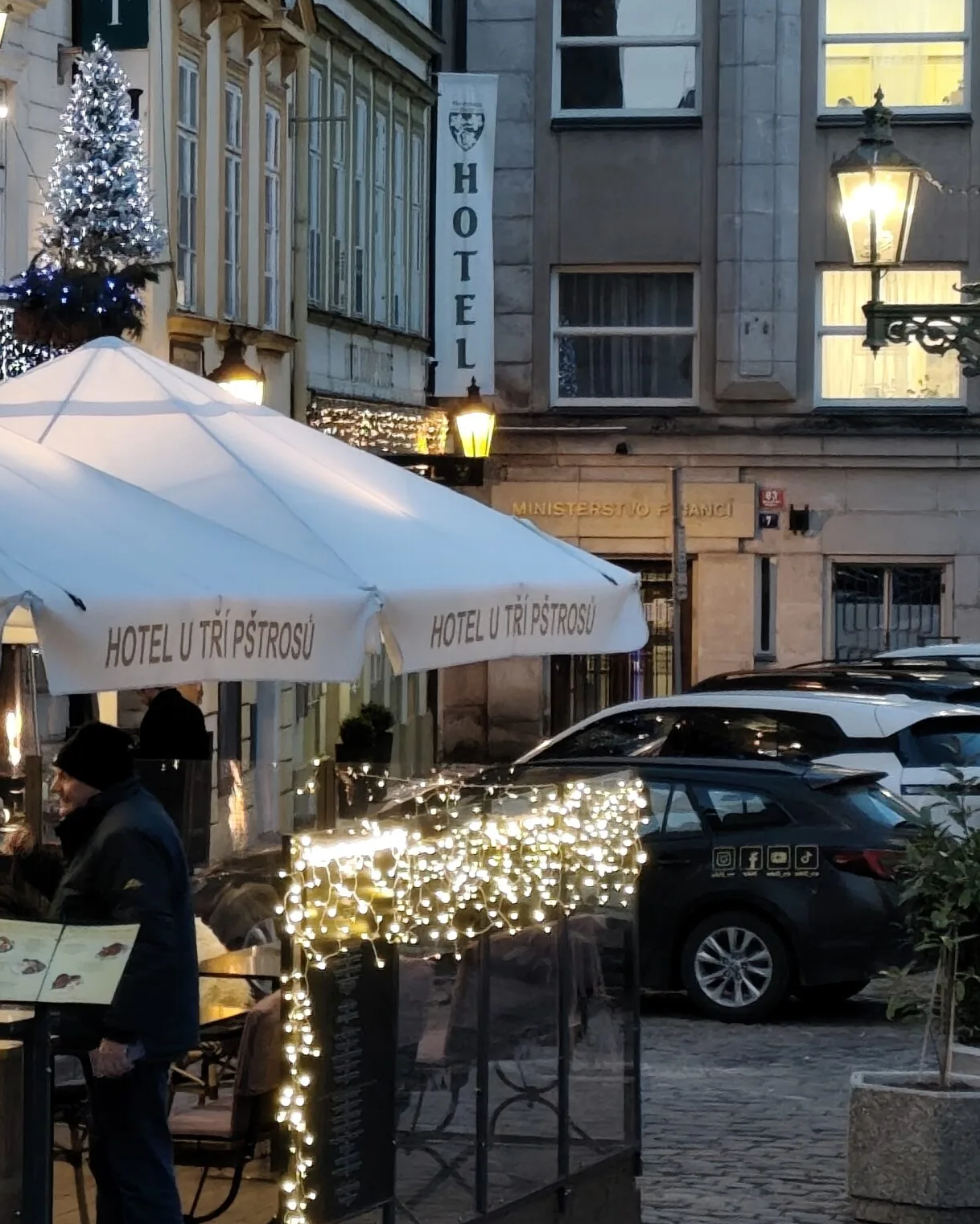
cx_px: -46
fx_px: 5473
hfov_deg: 10.1
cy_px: 681
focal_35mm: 151
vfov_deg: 12.8
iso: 500
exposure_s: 1/46.5
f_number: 1.65
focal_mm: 6.19
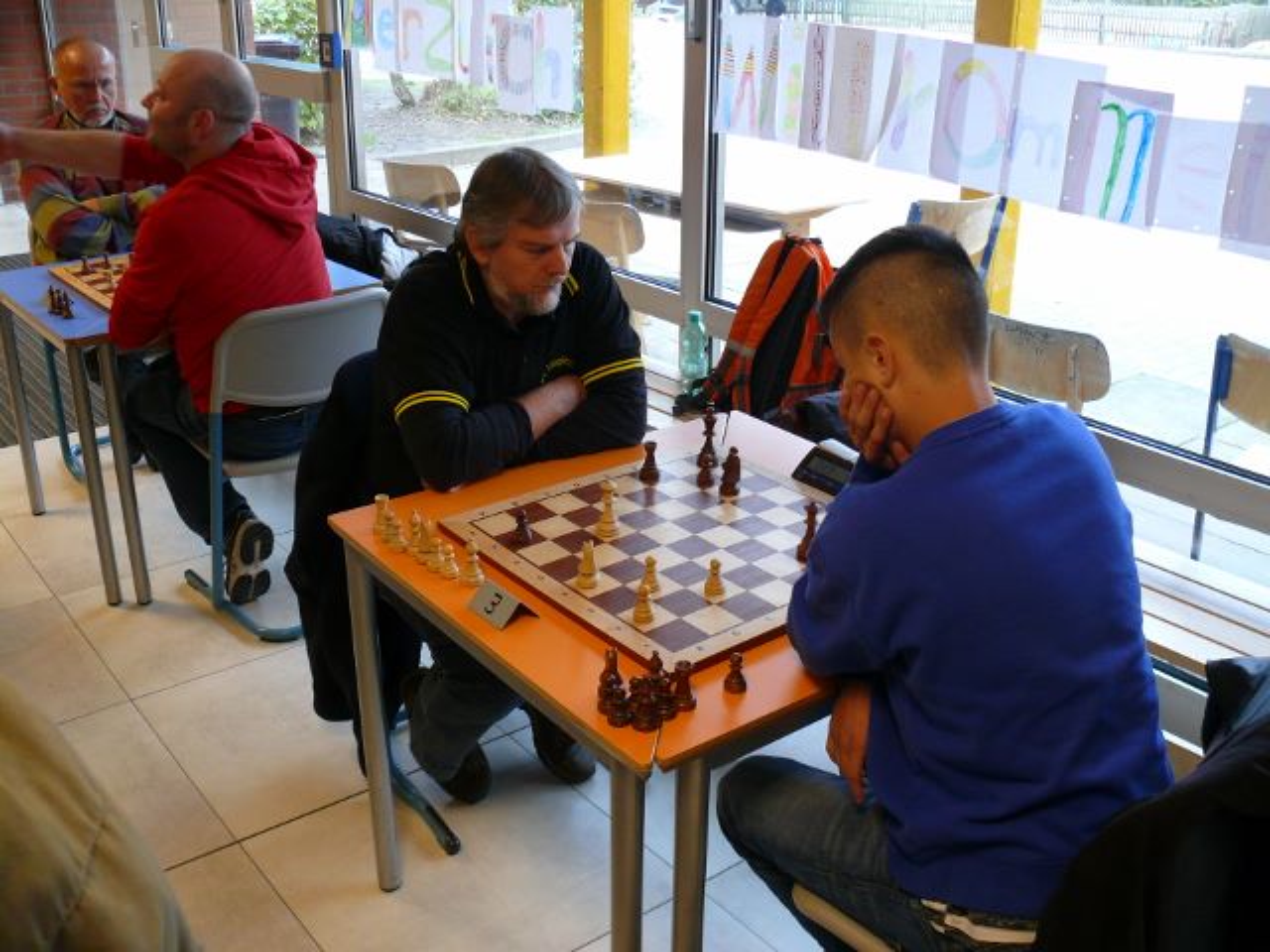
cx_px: 635
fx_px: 1284
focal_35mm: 35
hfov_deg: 52.6
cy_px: 476
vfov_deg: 40.7
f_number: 2.8
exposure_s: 1/25
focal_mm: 7.4
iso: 200
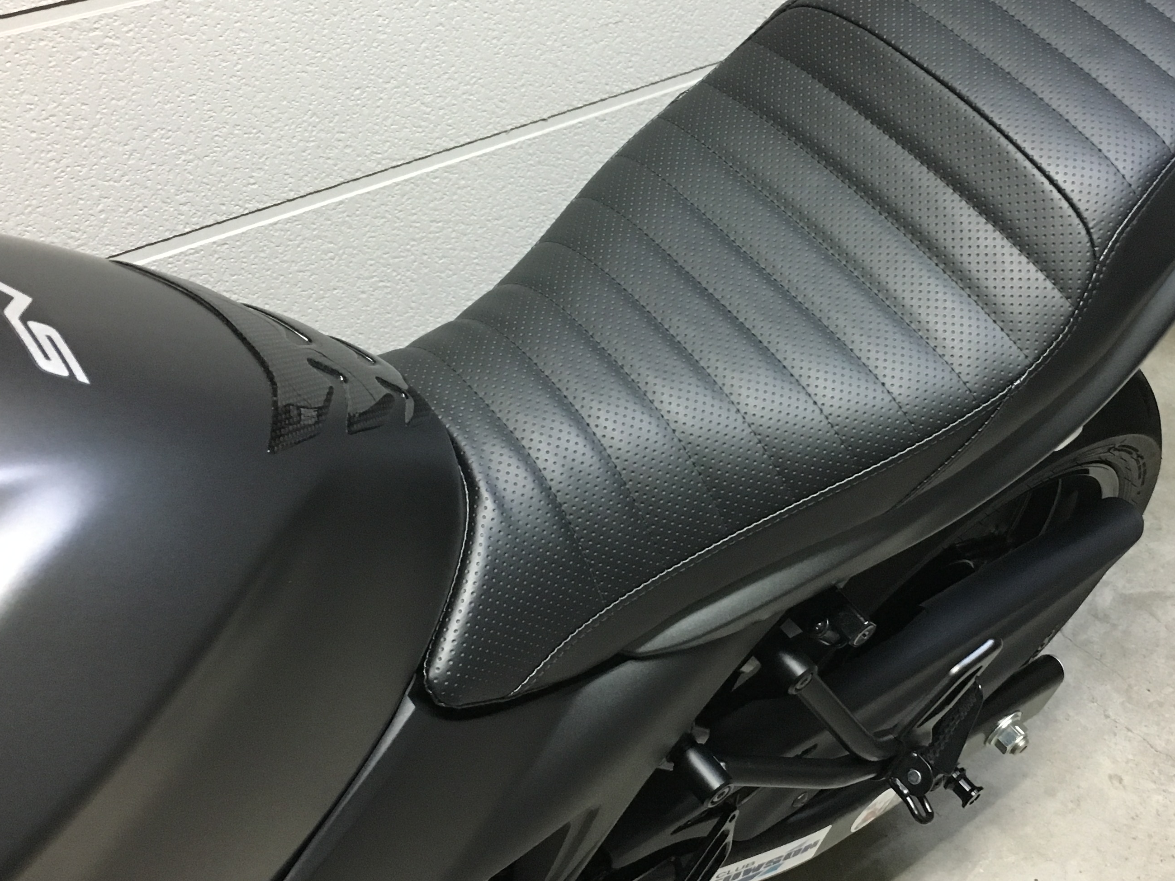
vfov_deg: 32.2
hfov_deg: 41.9
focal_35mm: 45
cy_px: 451
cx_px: 685
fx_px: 1528
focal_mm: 4.15
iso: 200
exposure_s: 1/20
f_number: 2.2
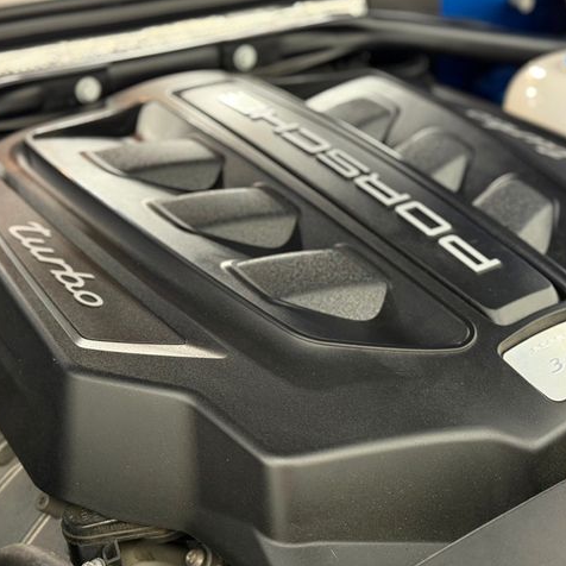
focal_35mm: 57
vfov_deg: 30.0
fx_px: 1054
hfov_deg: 30.0
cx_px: 329
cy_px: 282
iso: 250
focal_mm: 6.76
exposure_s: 1/60
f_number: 1.78
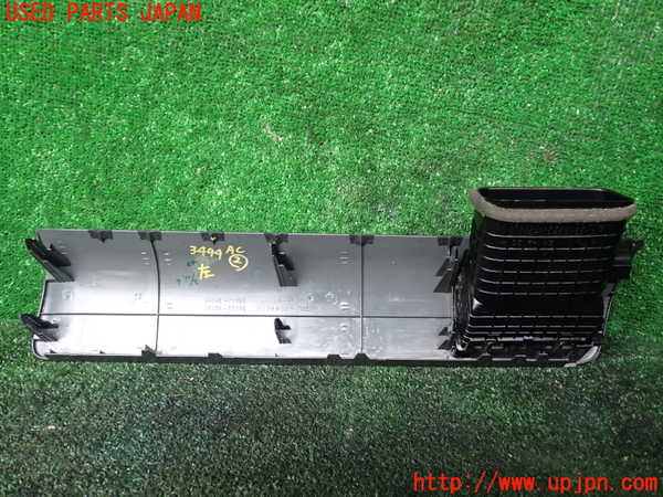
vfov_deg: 46.8
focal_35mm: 30
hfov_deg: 60.0
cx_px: 332
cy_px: 248
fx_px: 575
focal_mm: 5.4
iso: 320
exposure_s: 1/30
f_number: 2.3
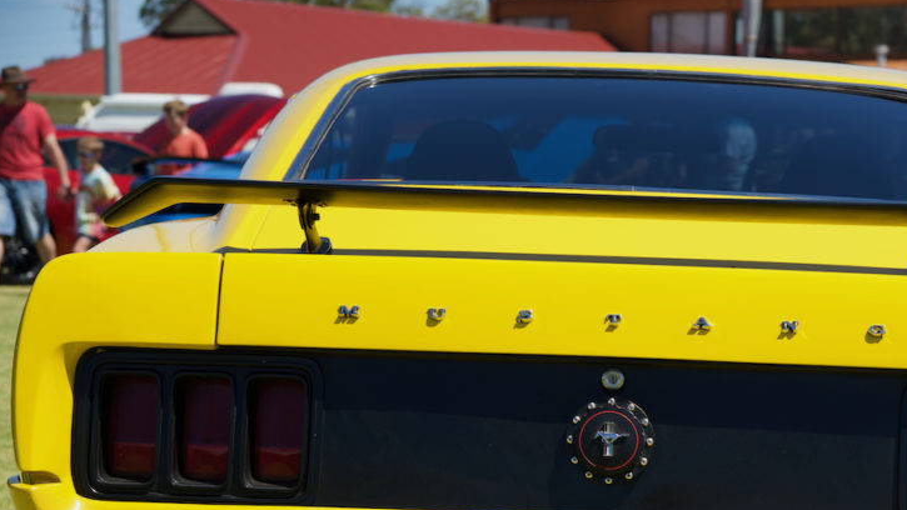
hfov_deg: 19.2
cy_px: 421
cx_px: 637
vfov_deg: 10.9
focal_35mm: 111
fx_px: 2670
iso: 200
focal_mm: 75
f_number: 7.1
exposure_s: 1/800
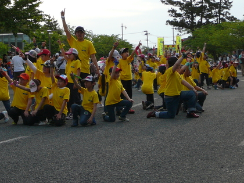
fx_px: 656
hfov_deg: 21.1
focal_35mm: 93
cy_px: 67
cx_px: 97
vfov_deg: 15.9
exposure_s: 1/640
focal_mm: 9.1
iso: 100
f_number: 3.6
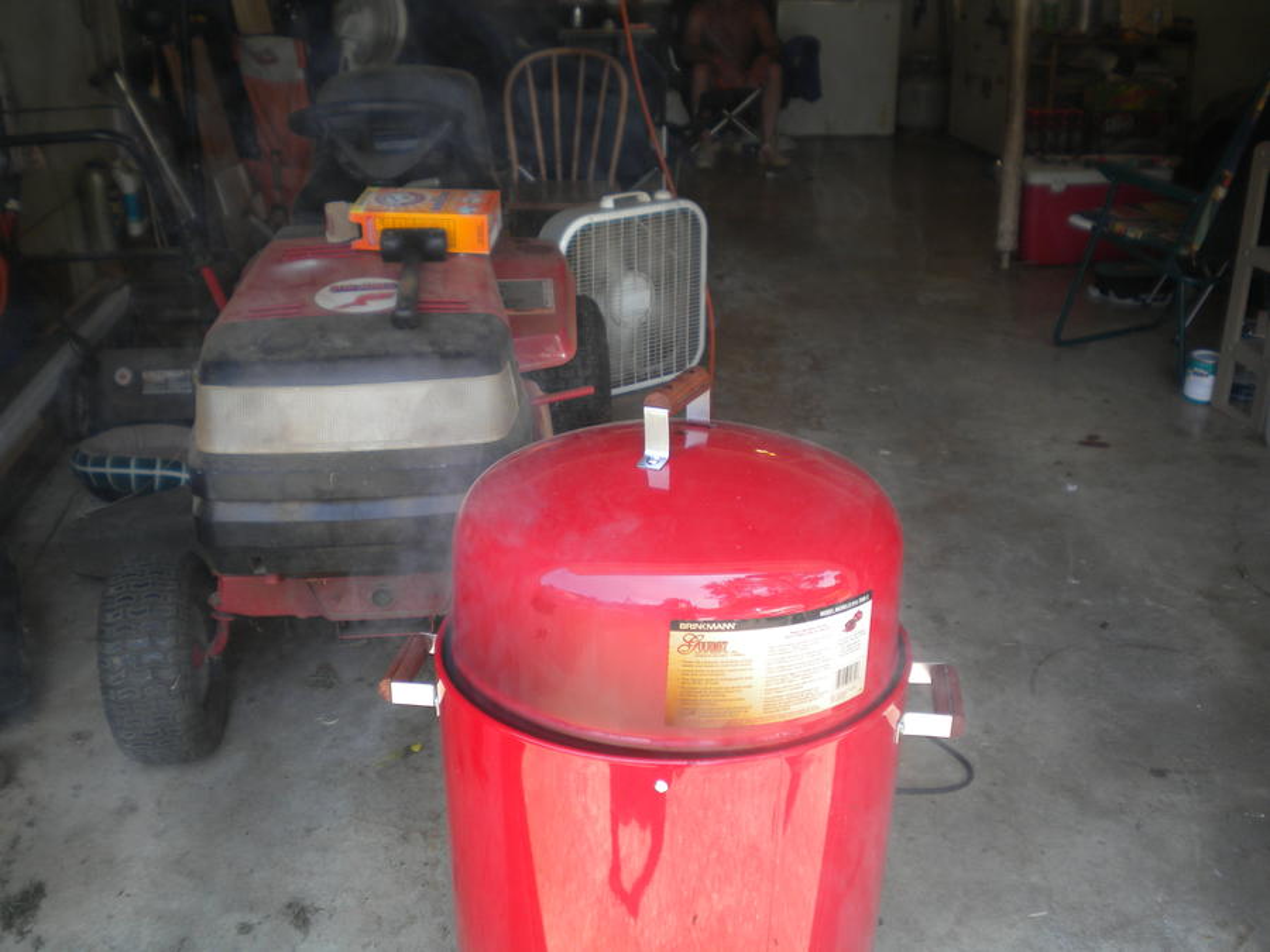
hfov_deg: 52.6
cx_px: 635
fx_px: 1284
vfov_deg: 40.7
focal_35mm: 35
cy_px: 476
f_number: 3.1
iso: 80
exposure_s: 1/95.4
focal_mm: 6.3
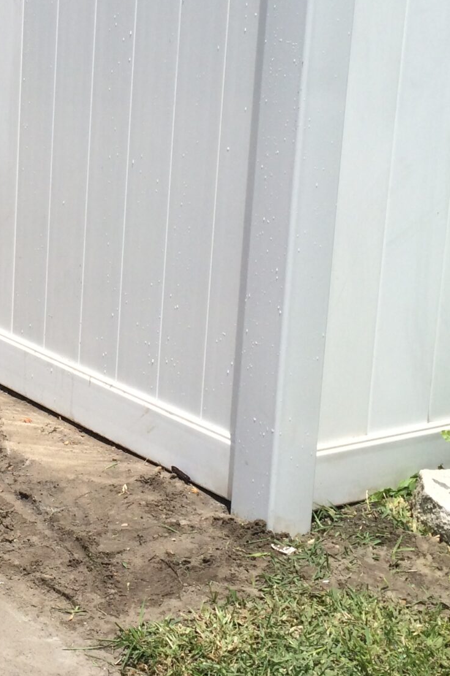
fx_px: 1313
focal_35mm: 70
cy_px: 219
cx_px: -84
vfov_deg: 28.6
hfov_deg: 18.5
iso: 32
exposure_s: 1/4566
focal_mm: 4.15
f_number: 2.2
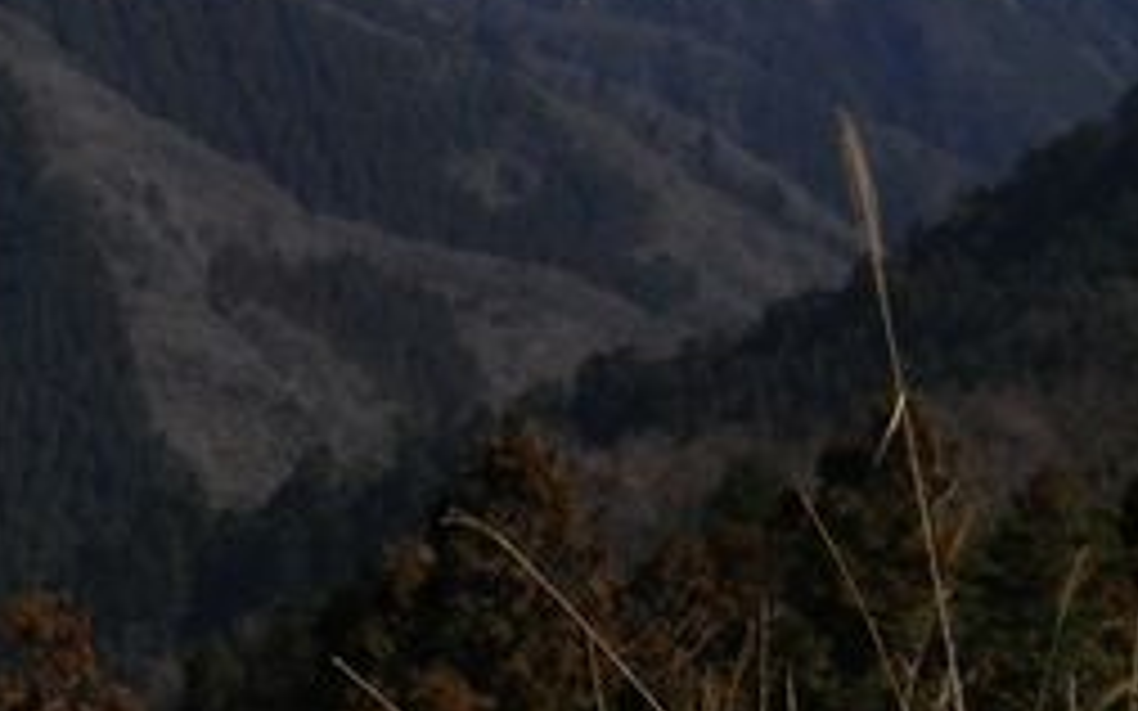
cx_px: 94
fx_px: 3845
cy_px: 202
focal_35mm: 124
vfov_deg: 10.5
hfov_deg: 16.6
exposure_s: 1/250
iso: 80
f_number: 10.1
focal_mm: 6.6
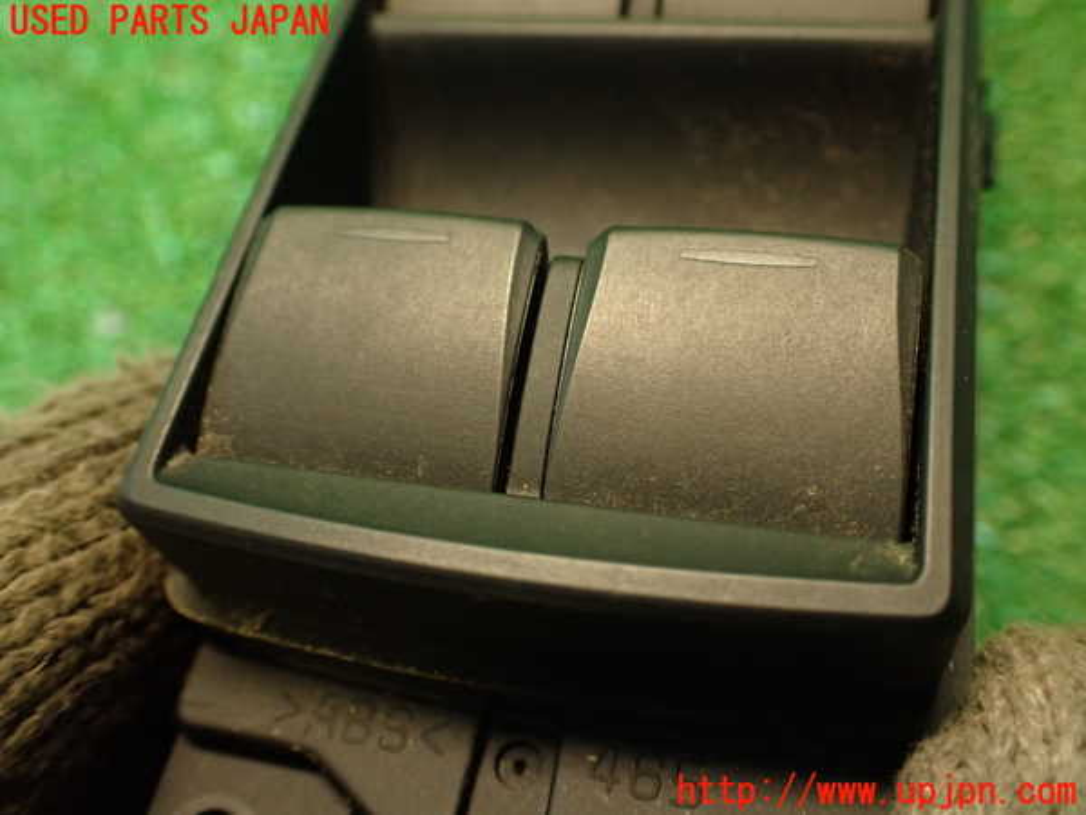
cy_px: 408
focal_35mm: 32
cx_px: 543
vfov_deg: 44.2
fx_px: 1004
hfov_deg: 56.8
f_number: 2.4
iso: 400
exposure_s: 1/30
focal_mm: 5.79
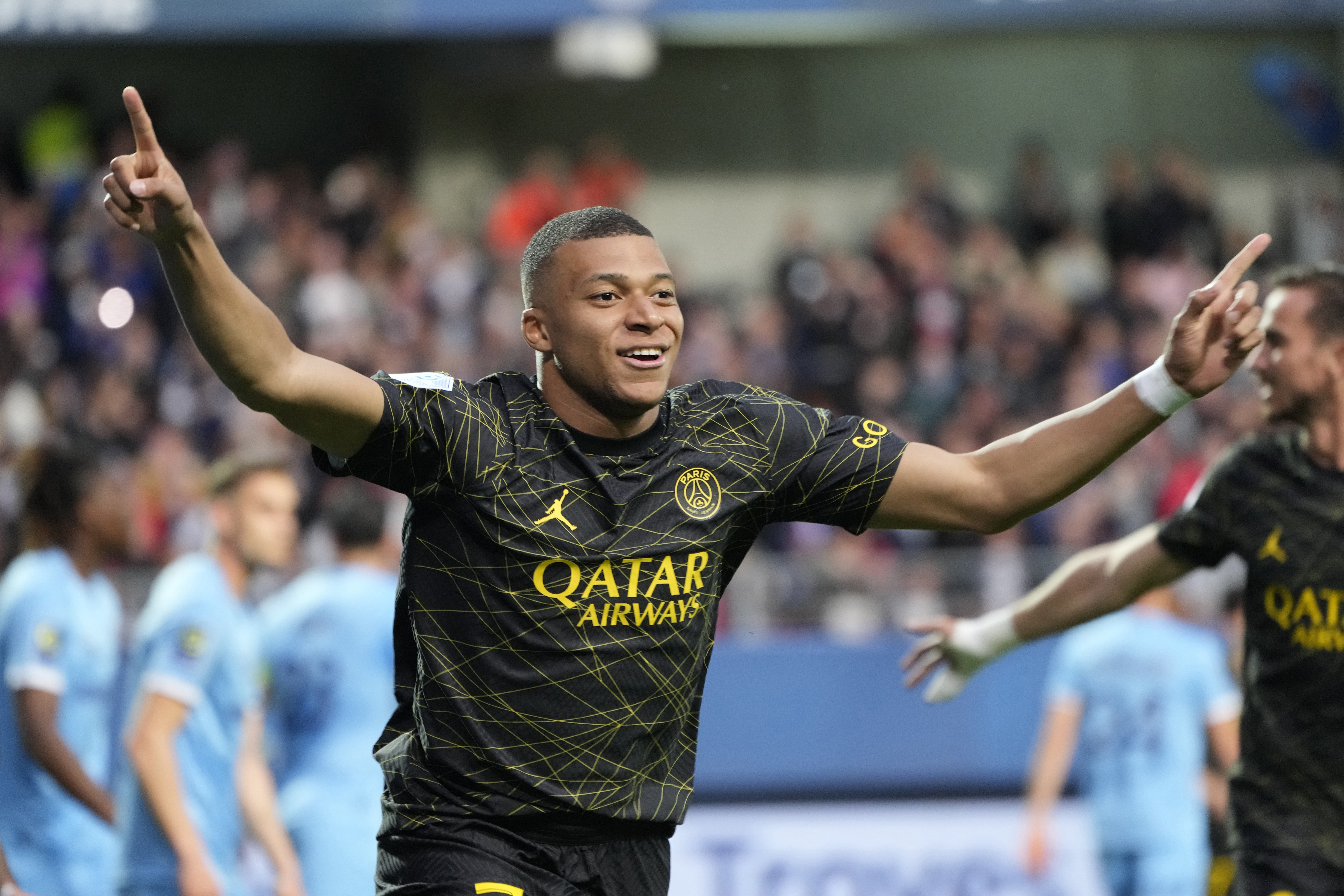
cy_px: 448
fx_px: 11983
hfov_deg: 6.4
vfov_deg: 4.3
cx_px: 672
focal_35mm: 321
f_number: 5.6
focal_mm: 321
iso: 4000
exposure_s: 1/400
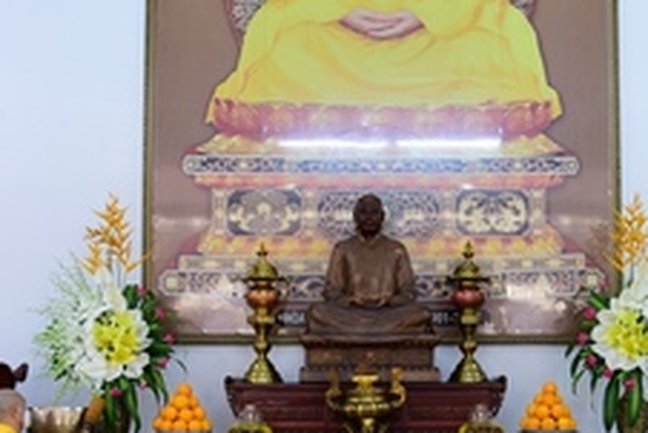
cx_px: 413
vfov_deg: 19.6
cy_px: 318
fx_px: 1243
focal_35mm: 69
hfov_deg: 29.1
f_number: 4.5
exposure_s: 1/40
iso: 800
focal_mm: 24
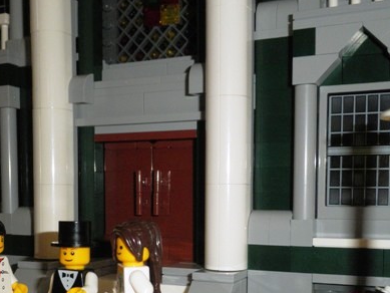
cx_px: 166
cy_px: 230
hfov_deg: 37.4
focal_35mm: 51
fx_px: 575
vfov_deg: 28.0
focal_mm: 5.5
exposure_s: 1/50
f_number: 8.2
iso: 160
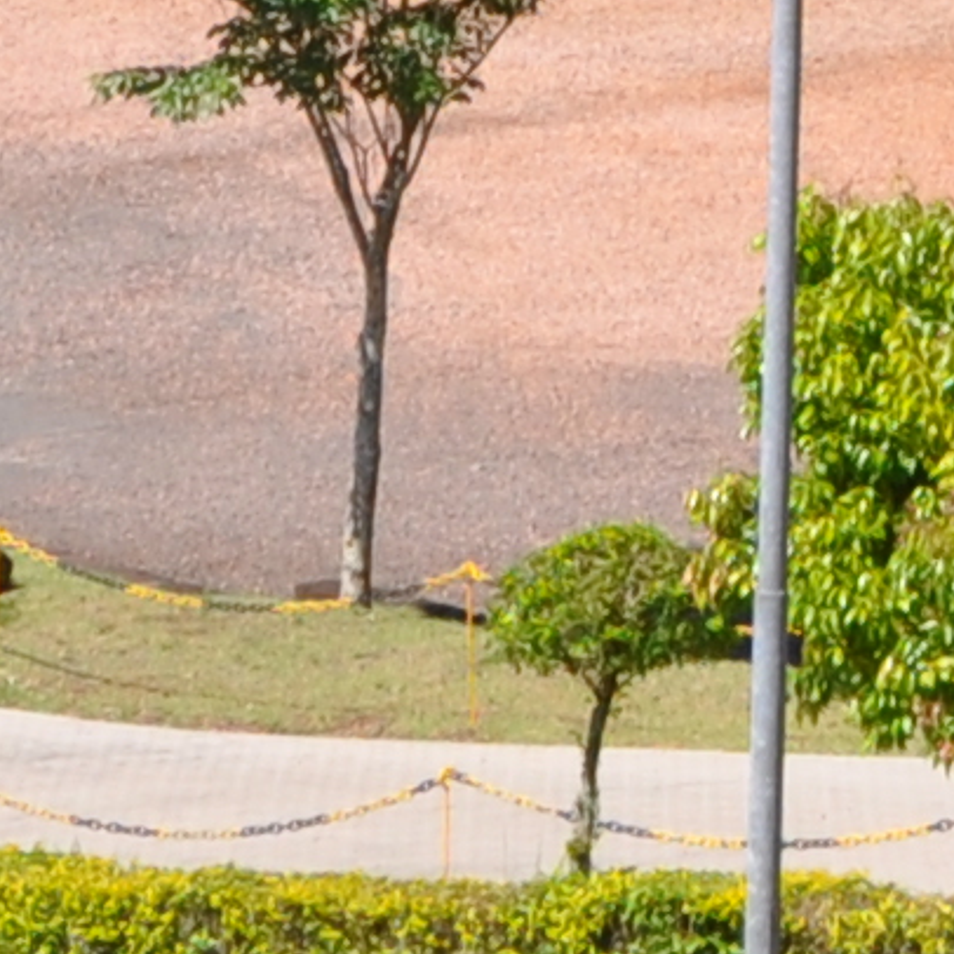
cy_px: -1856
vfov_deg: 4.0
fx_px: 13407
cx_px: 1678
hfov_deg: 4.0
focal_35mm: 430
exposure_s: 1/400
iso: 200
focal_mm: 32
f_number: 10
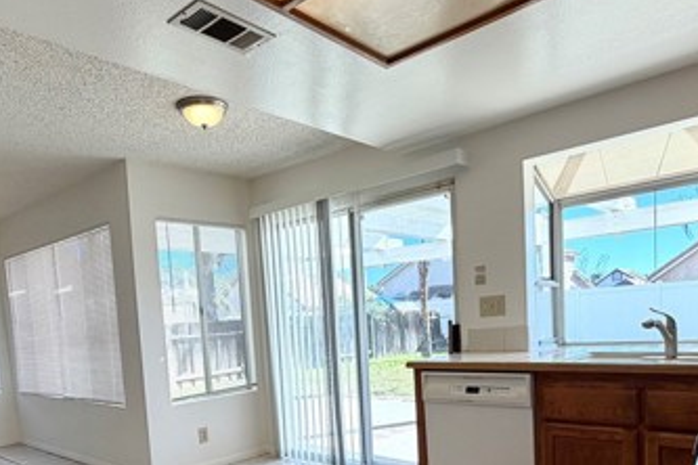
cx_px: 346
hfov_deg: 65.5
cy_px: 369
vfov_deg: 44.3
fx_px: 543
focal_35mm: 28
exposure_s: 1/182
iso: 40
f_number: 2.2
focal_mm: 2.22
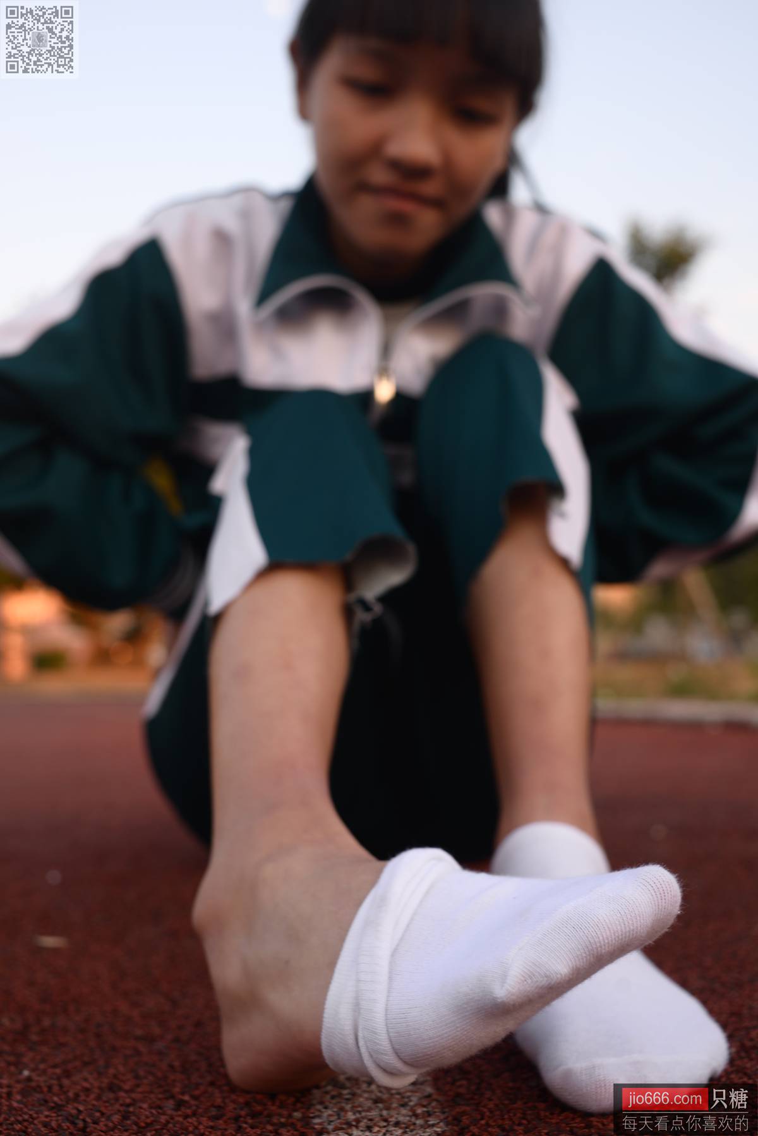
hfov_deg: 37.9
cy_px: 568
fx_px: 1104
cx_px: 379
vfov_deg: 54.4
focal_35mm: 35
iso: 100
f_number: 5.6
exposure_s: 1/80
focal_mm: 35
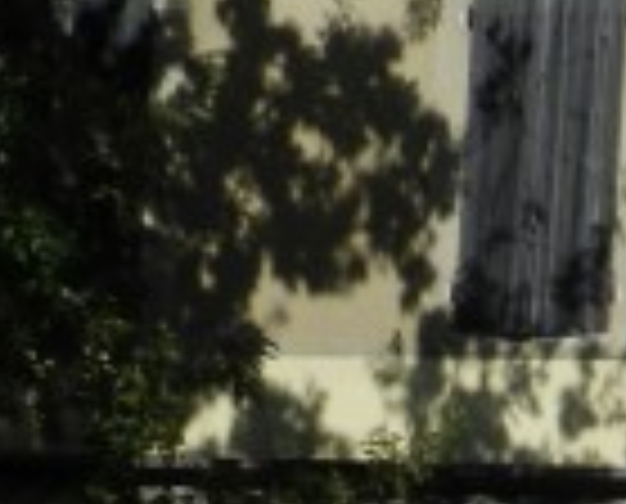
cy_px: 1044
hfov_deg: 16.6
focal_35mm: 103
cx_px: 982
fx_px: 1914
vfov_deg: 12.9
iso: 160
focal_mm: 4
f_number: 6.3
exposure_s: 1/800
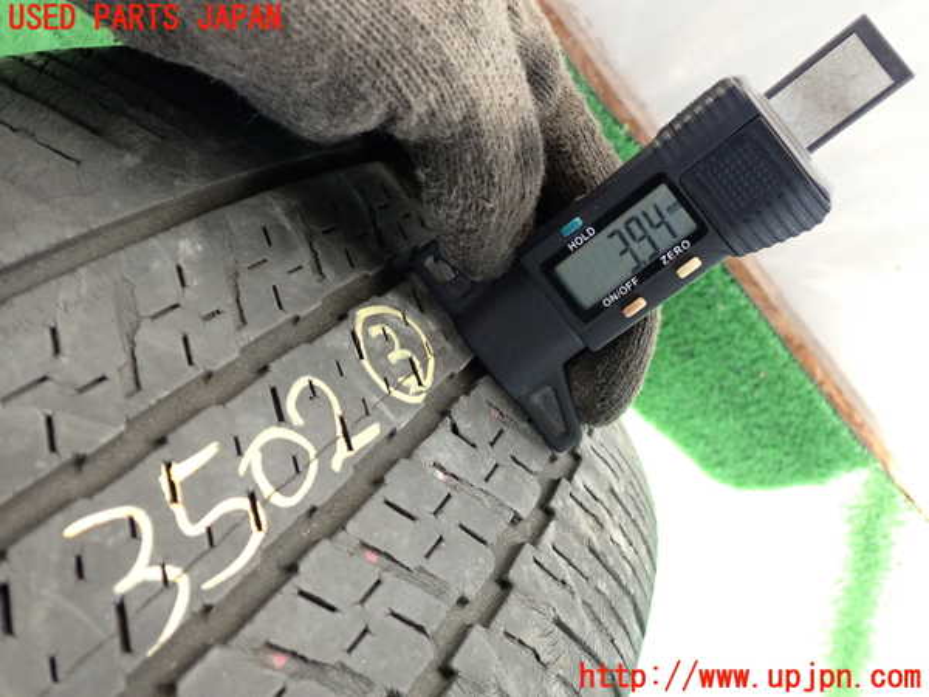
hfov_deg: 51.4
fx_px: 966
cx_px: 464
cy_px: 348
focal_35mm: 36
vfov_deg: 39.7
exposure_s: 1/125
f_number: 2.5
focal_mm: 6.37
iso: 400
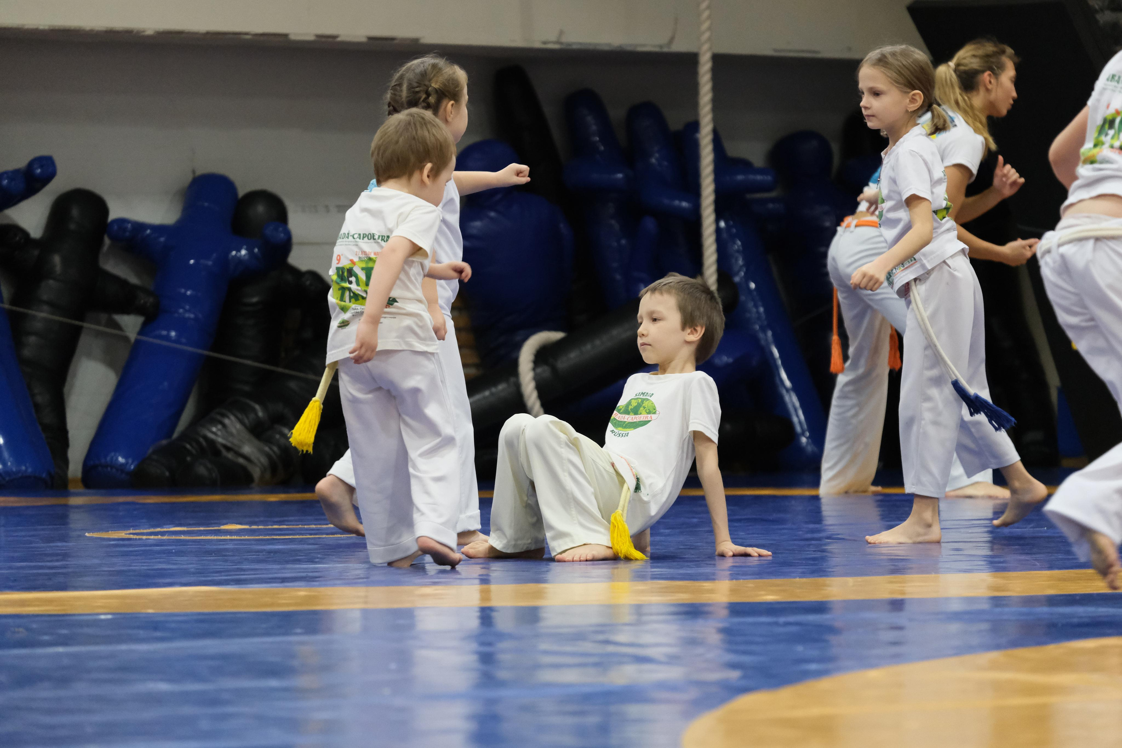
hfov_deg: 11.2
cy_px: 374
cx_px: 561
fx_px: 5703
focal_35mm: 183
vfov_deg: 7.5
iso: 5000
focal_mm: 121.8
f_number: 4.2
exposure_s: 1/320
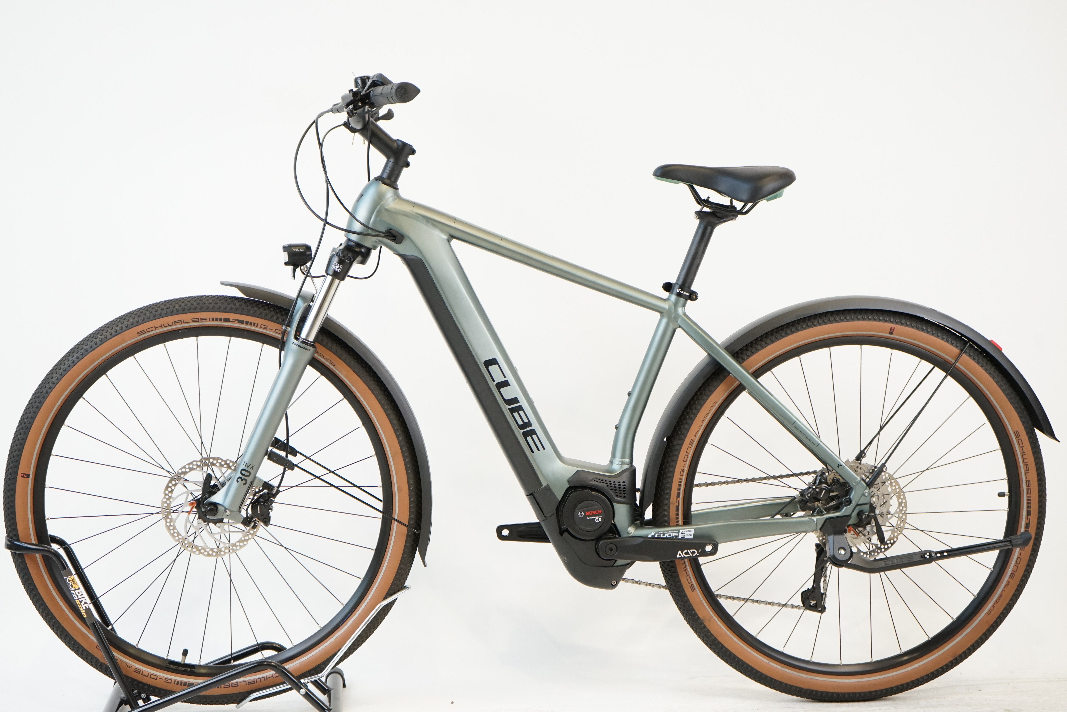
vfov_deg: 21.9
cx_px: 534
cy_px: 356
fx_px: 1837
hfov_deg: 32.4
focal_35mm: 62
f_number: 5.6
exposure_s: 1/200
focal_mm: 62
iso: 2000
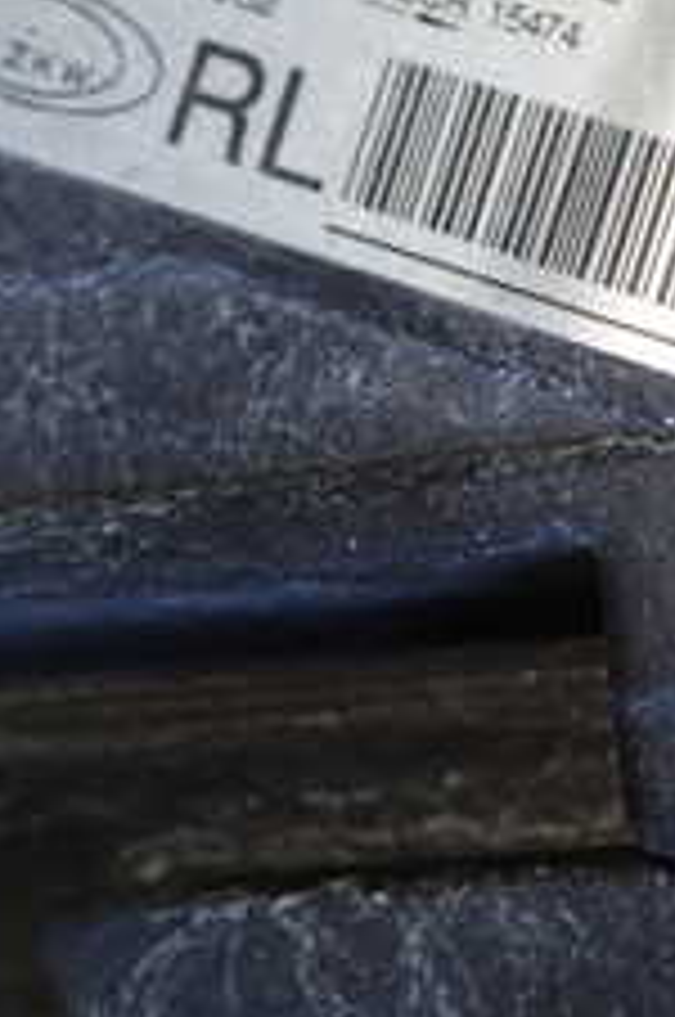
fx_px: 2341
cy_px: 171
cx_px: 878
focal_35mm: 83
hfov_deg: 15.6
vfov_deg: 24.0
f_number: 2.3
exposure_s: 1/60
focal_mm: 5.4
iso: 160
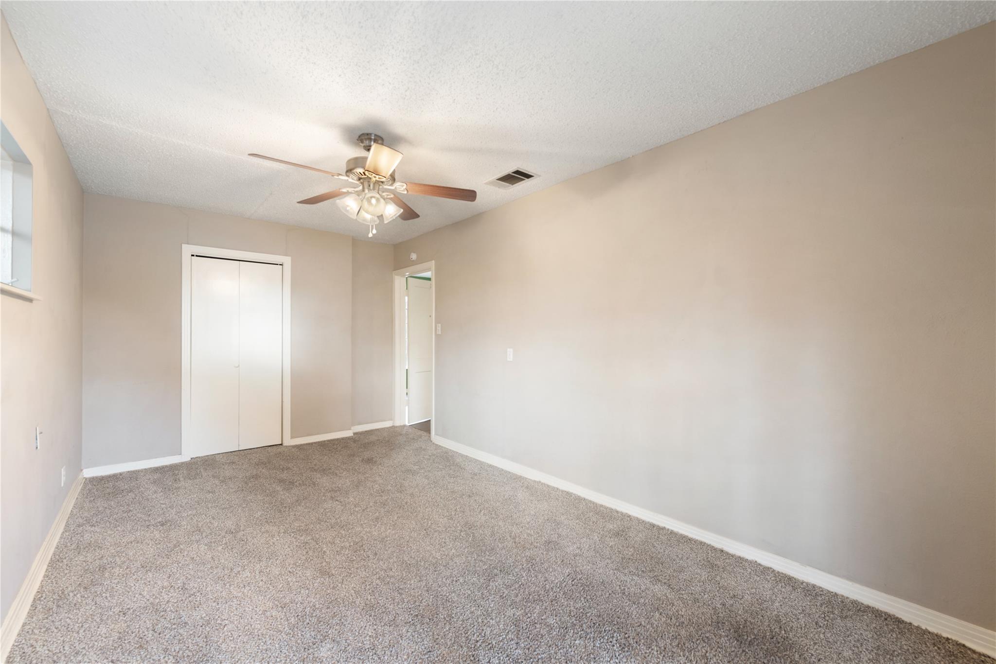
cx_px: 498
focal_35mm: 15
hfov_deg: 100.4
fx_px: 415
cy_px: 332
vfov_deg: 77.3
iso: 400
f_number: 8
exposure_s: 1/1.67
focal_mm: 15
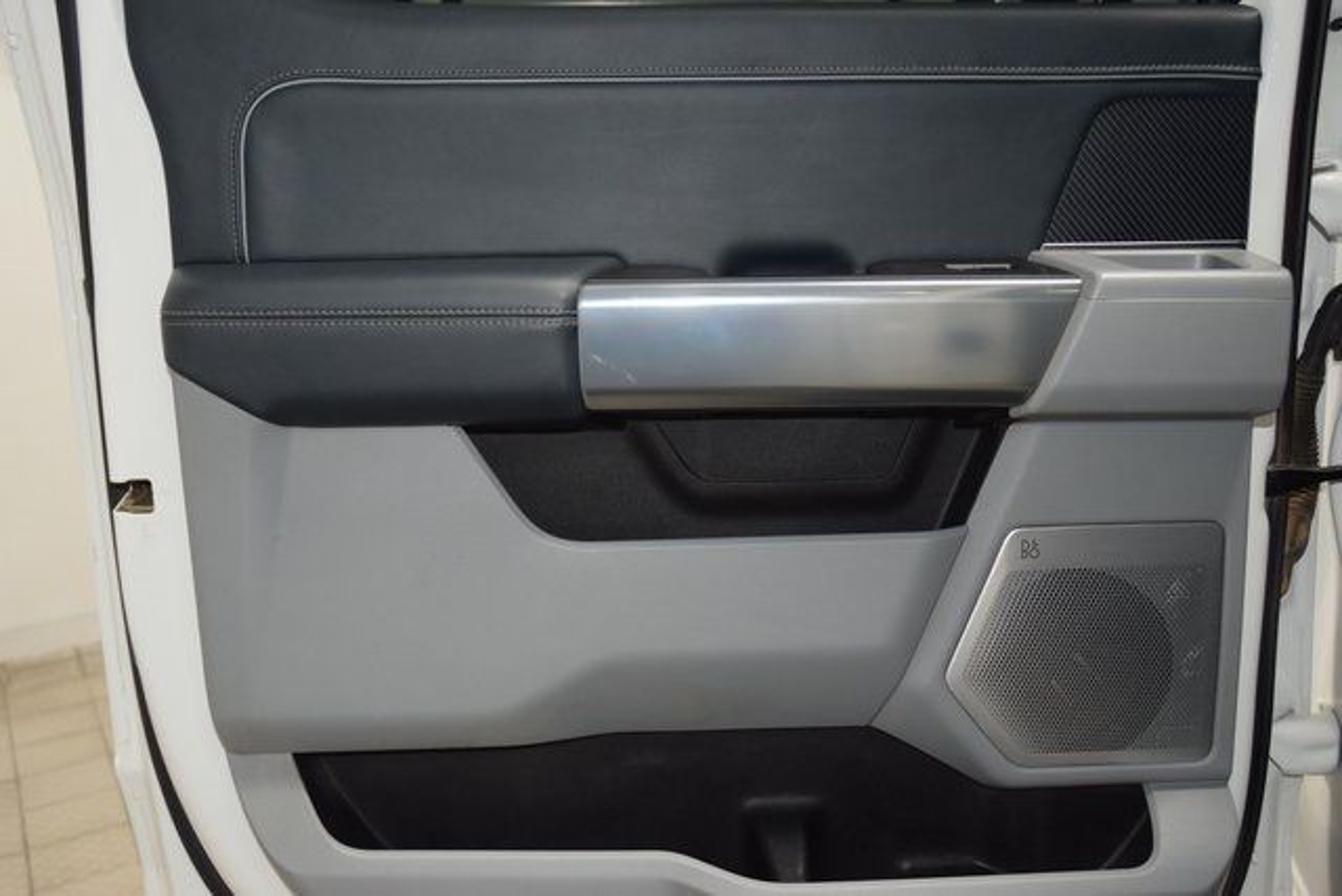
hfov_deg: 51.3
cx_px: 671
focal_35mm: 38
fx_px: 1398
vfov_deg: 35.5
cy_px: 448
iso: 900
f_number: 3.8
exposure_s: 1/60
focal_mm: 25
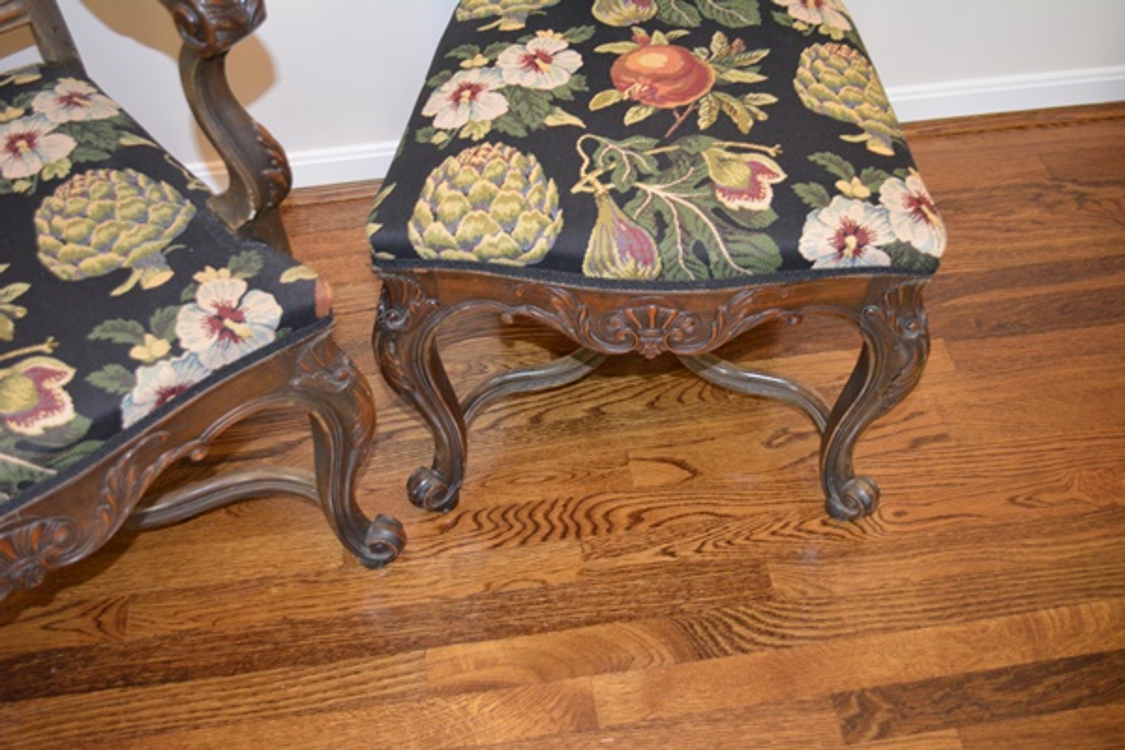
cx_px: 562
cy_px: 375
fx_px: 1125
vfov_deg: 36.9
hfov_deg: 53.1
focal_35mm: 36
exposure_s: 1/60
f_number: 4
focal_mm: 24
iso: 2000
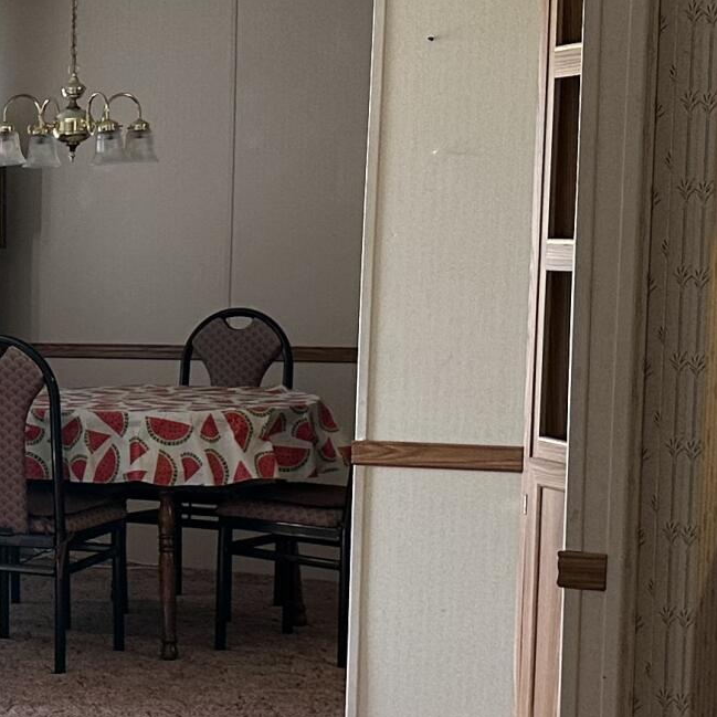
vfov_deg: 17.7
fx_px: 2297
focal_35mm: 98
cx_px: -396
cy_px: 516
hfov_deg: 16.1
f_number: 1.78
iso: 160
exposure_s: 1/60
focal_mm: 6.86
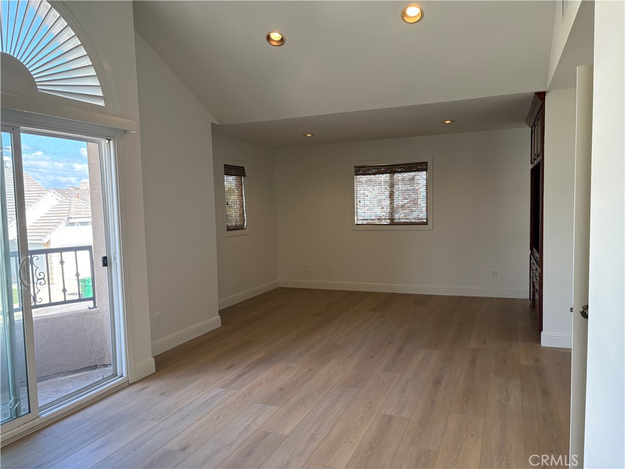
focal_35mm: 26
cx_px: 312
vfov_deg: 53.1
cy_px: 234
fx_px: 469
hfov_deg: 67.3
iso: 125
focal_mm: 5.96
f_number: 1.6
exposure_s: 1/153
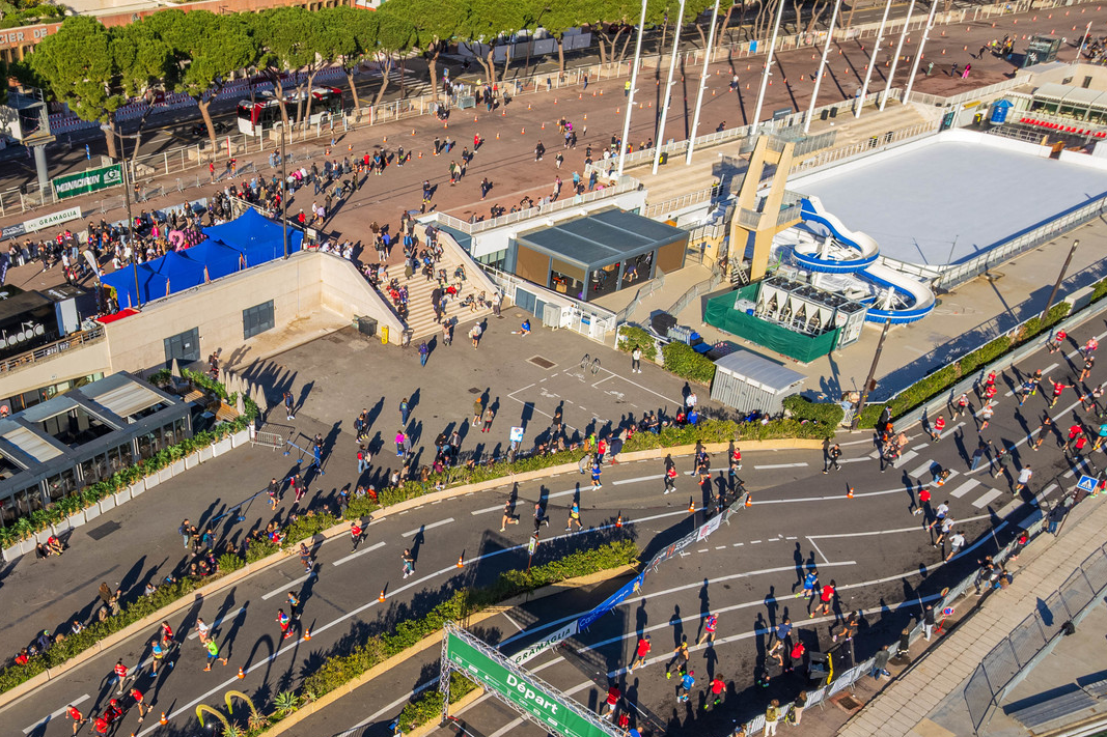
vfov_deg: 39.1
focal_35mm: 33
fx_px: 1015
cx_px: 345
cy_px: 531
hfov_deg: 55.7
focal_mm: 8.4
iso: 100
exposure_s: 1/1600
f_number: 2.8
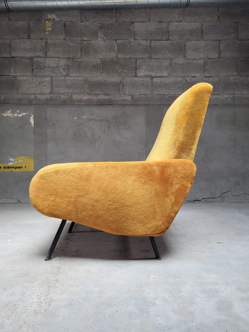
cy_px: 166
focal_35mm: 26
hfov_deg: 53.1
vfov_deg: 67.3
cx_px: 124
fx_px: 249
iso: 80
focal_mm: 5.4
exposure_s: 1/100
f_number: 1.8
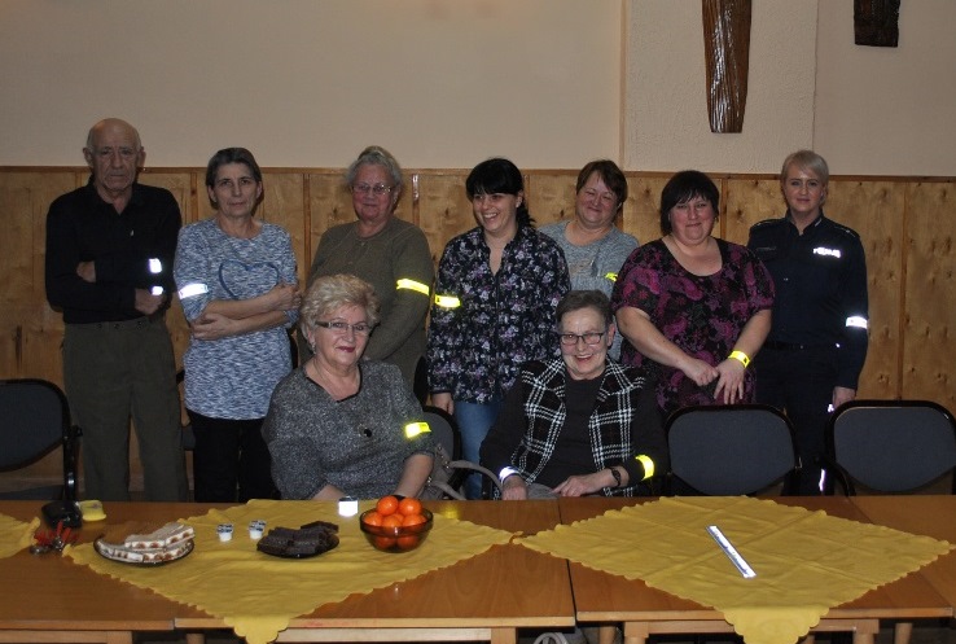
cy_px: 322
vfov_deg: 40.2
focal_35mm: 33
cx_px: 478
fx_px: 879
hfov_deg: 57.1
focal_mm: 22
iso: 200
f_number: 3.8
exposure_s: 1/60
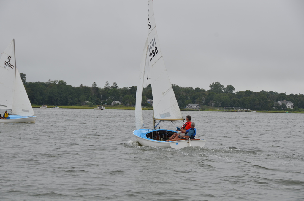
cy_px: 100
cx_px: 152
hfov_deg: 16.7
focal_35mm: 123
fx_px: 1036
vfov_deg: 11.1
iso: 100
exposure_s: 1/250
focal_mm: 82
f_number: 8
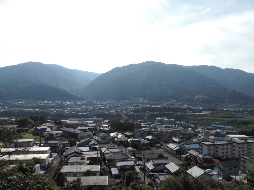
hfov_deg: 71.6
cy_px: 95
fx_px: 176
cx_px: 127
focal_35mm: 24
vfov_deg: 56.8
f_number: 3
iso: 80
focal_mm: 4.3
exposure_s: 1/1000
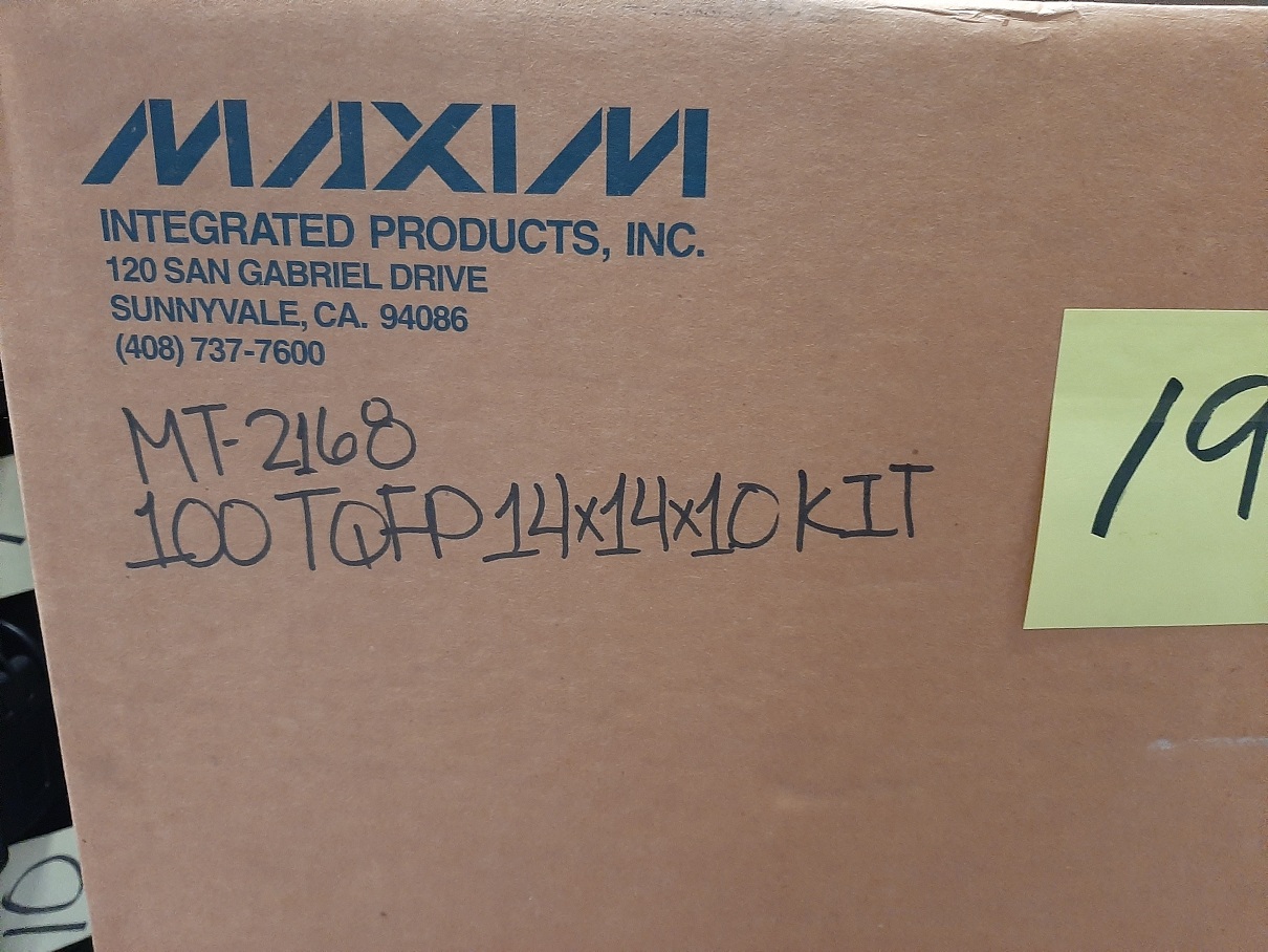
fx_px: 953
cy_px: 476
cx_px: 634
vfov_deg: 53.1
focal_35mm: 26
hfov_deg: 67.3
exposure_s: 1/20
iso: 400
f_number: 1.7
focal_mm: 3.93
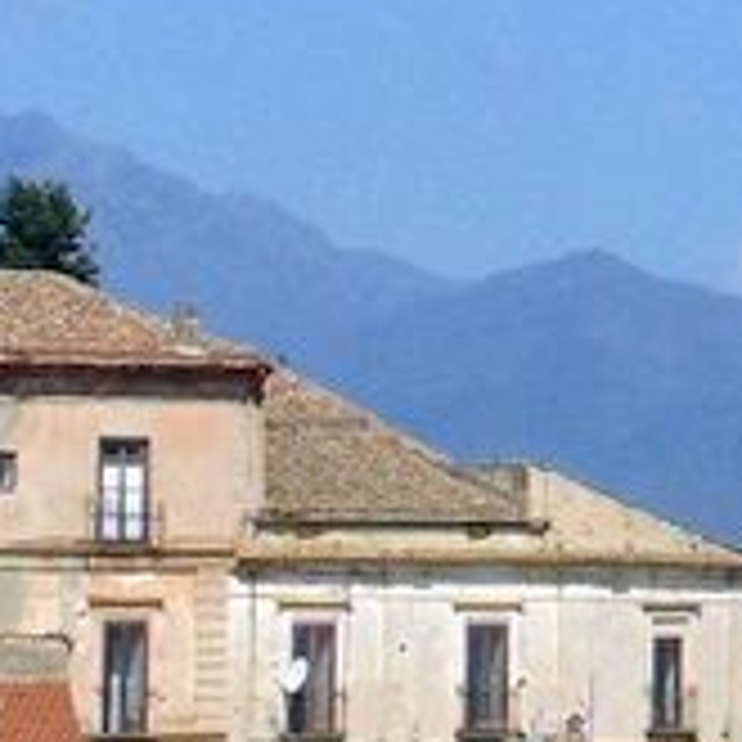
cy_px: 58
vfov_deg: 5.4
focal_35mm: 322
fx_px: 7809
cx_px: 1205
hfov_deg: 5.4
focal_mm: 9
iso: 80
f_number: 9
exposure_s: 1/400
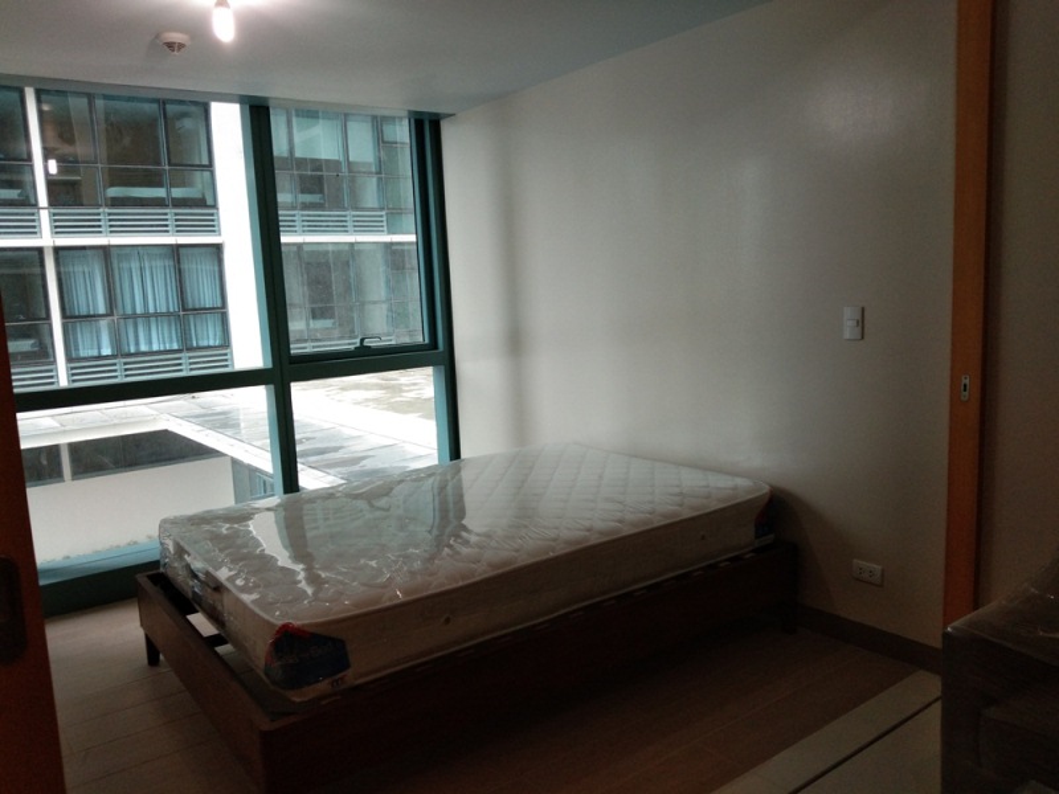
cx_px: 530
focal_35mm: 31
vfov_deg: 45.4
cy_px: 397
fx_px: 948
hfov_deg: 58.4
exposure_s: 1/33.3
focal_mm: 3.69
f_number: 2.2
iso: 100
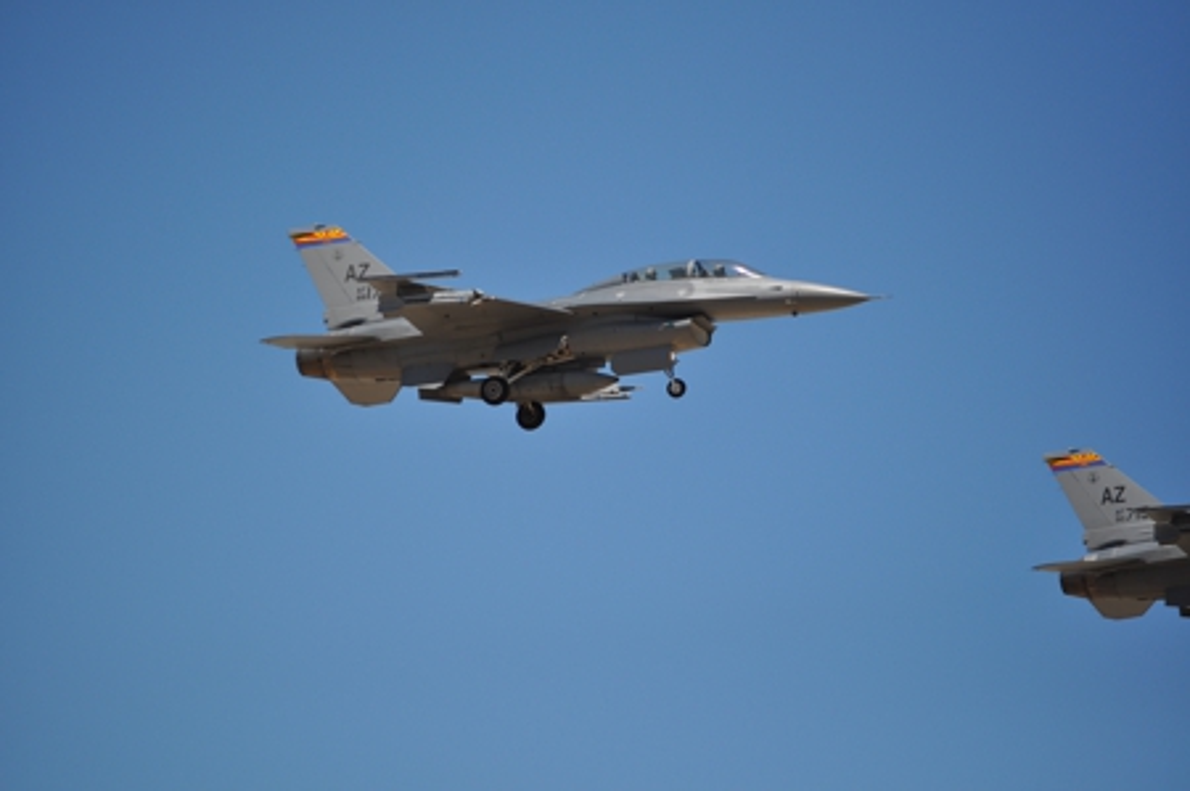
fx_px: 9906
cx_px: 595
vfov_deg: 4.6
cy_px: 396
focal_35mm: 300
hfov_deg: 6.9
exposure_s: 1/2000
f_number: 5.6
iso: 250
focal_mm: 200
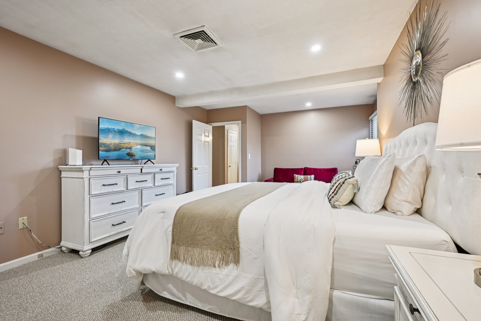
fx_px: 214
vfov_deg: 73.7
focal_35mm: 16
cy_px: 160
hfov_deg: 96.7
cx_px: 240
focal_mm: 16
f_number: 8
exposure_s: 1/15
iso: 400
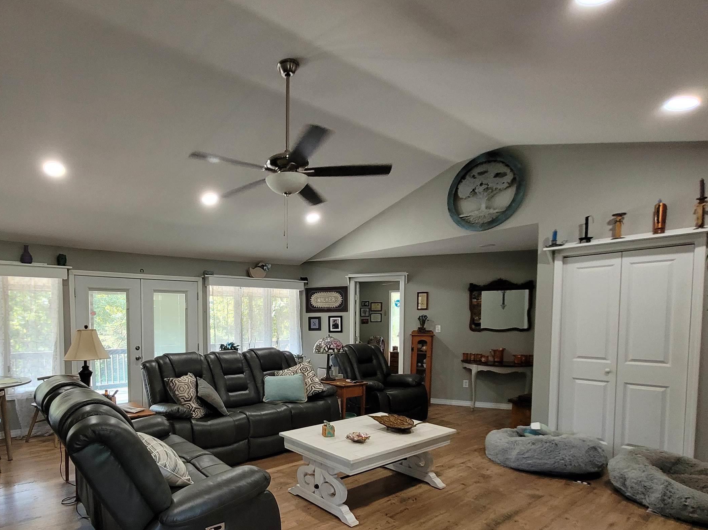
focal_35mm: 19
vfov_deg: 67.2
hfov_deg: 82.7
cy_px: 343
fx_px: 389
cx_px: 256
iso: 200
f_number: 2.2
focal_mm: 1.74
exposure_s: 1/60
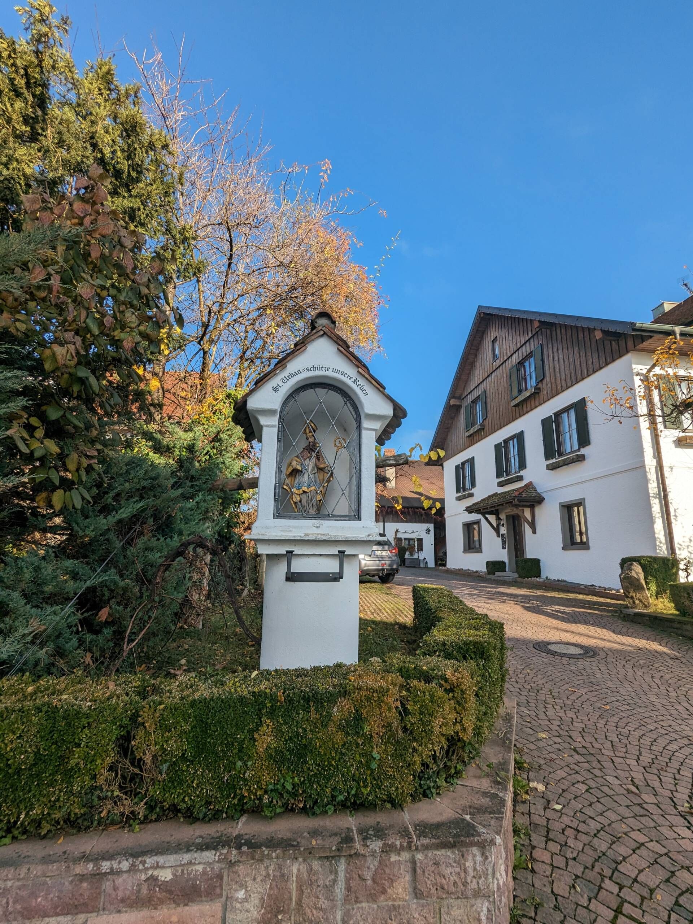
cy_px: 462
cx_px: 346
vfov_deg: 94.5
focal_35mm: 16
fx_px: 427
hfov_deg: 78.1
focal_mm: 2.35
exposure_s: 1/877
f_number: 2.2
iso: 48
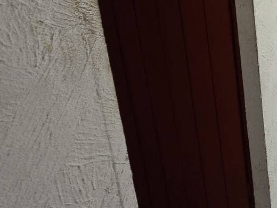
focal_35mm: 36
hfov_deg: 44.0
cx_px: 275
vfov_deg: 33.4
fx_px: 288
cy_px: -32
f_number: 2.2
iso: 320
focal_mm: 2.2
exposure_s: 1/60
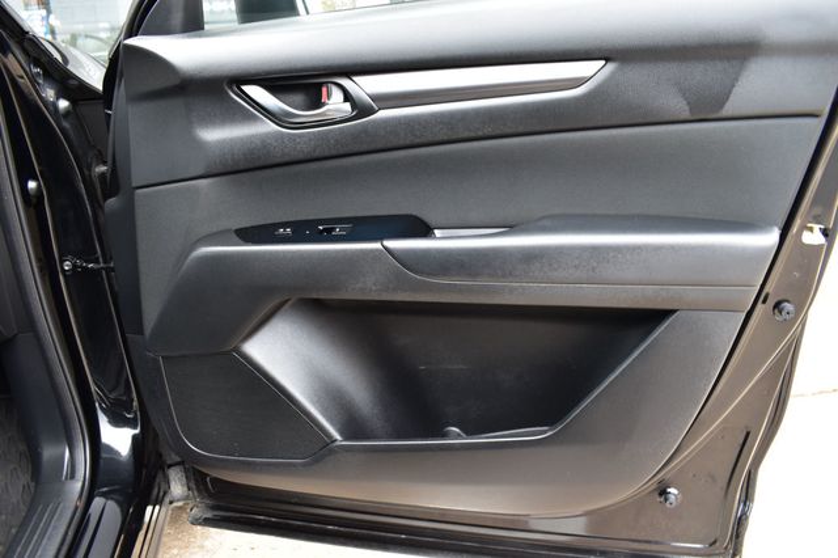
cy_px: 279
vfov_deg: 47.9
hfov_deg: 67.4
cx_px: 419
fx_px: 628
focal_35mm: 27
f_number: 7.1
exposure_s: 1/30
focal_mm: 18
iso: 400
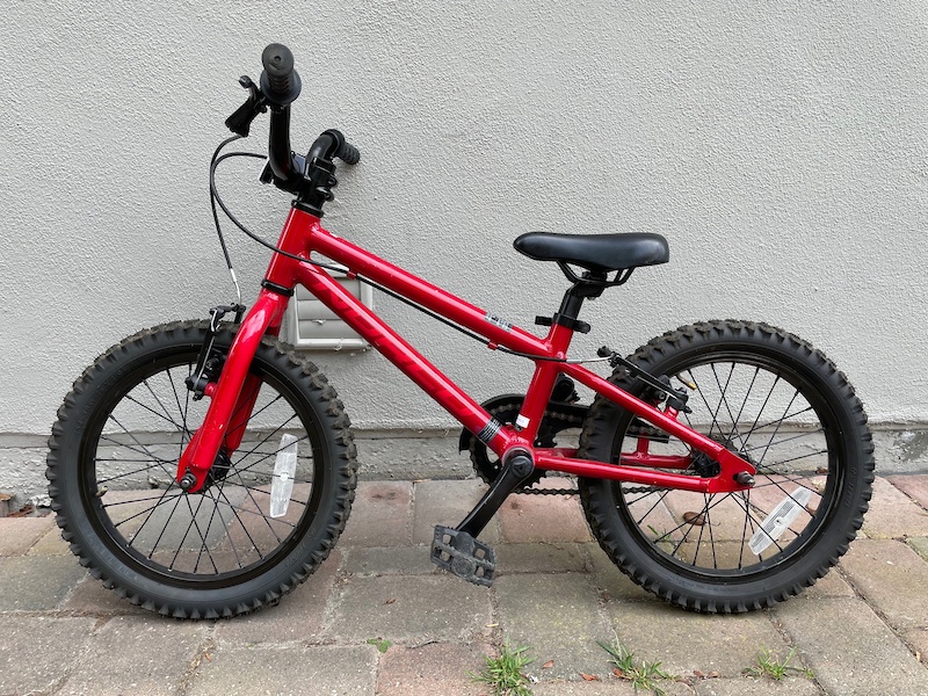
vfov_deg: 53.1
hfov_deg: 67.3
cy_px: 348
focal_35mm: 26
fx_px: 697
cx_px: 464
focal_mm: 4.2
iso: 32
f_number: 1.6
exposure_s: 1/184
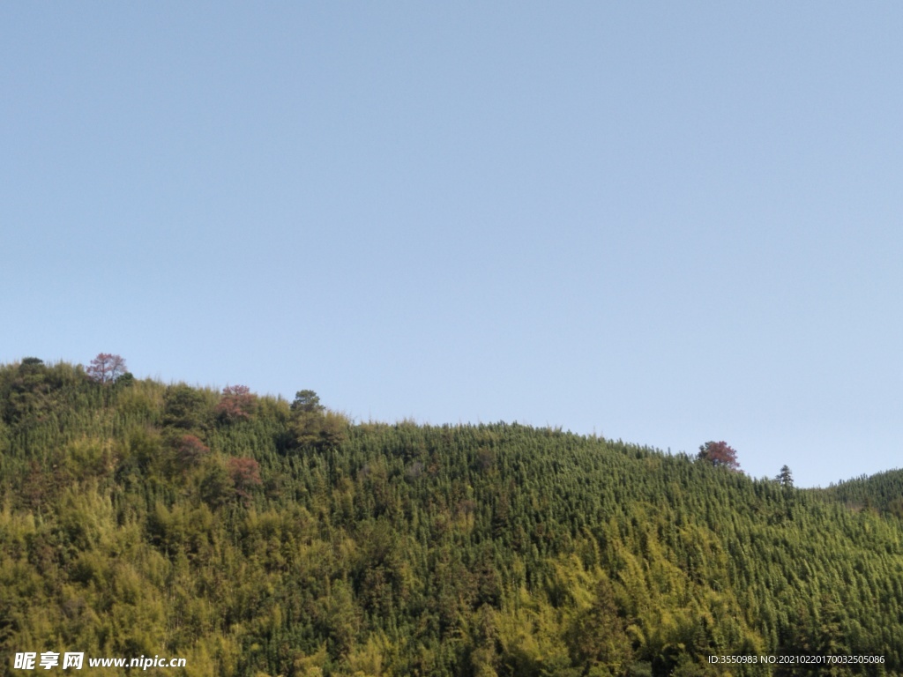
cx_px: 452
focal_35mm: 26
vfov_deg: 53.1
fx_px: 678
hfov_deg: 67.3
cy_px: 338
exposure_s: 1/1190
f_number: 2
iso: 50
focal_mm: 3.88
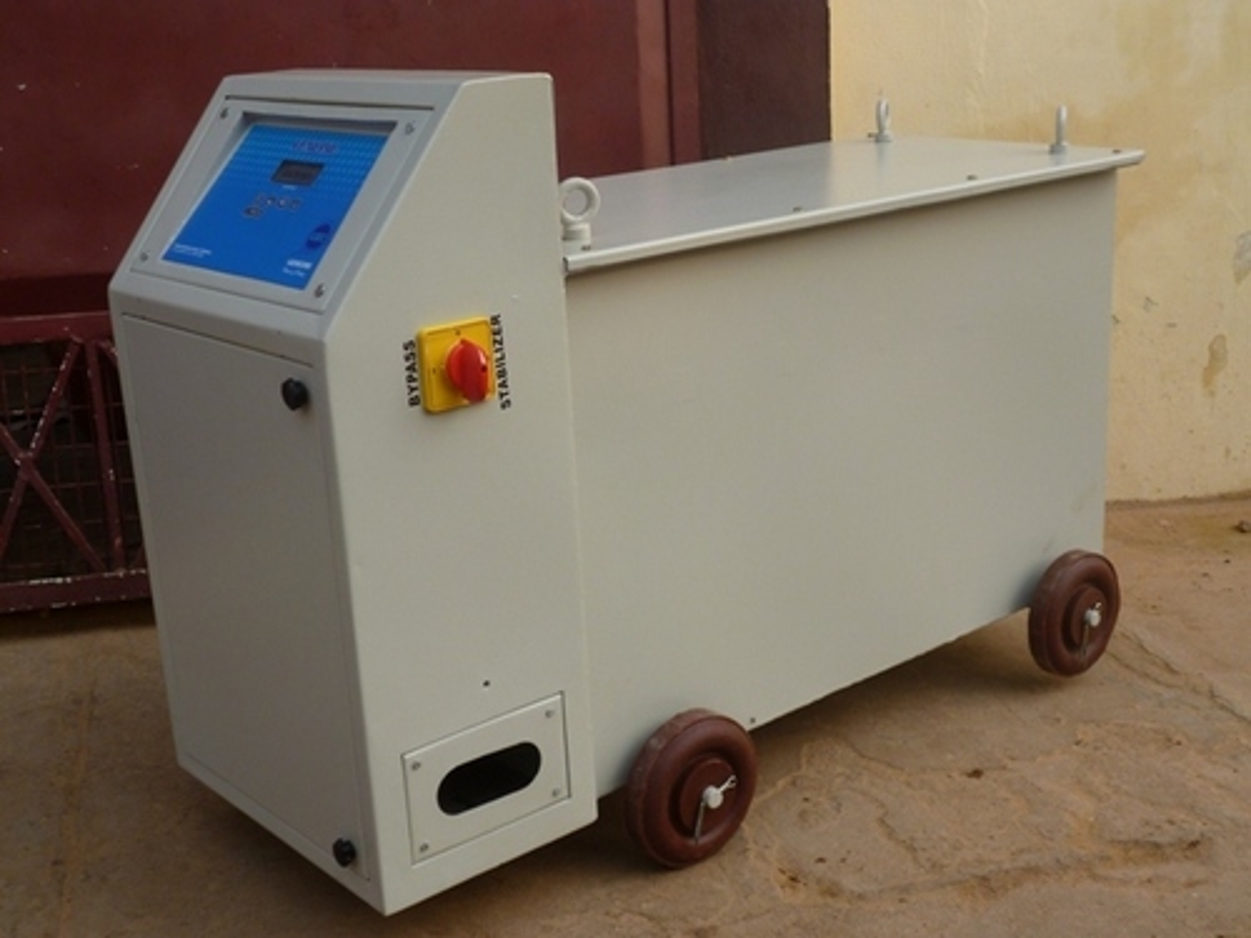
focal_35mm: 44
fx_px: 1590
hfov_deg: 42.9
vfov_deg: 32.9
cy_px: 469
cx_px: 626
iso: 100
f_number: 3.4
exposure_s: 1/320
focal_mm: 7.9
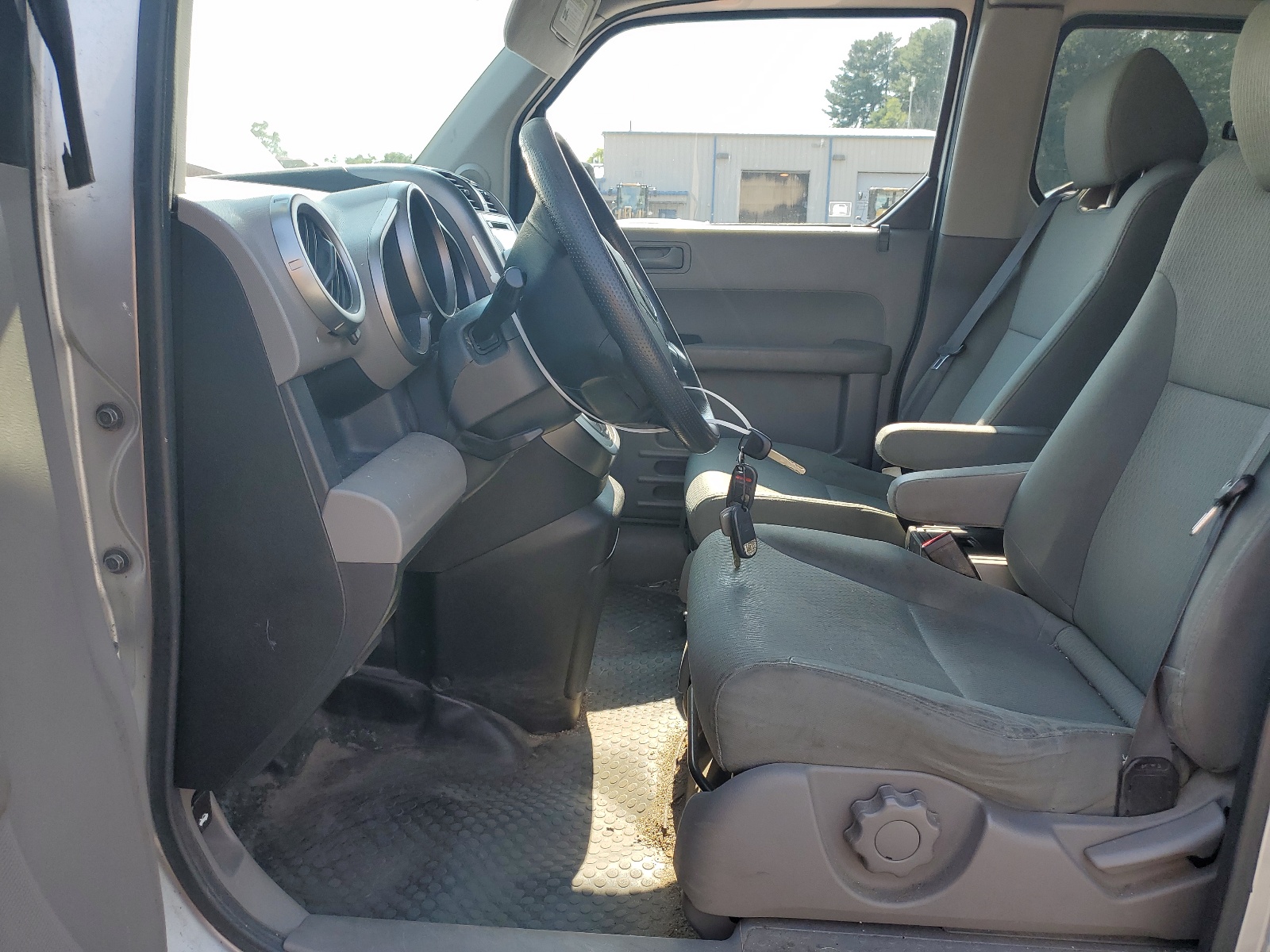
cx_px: 635
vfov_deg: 53.1
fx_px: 954
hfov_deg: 67.3
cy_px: 476
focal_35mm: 26
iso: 50
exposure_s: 1/625
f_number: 1.5
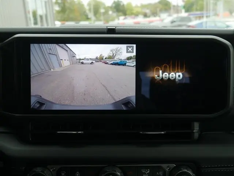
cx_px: 117
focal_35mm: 44
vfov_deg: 32.9
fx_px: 298
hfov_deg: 42.9
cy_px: 88
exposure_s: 1/60
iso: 320
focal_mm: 22
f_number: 5
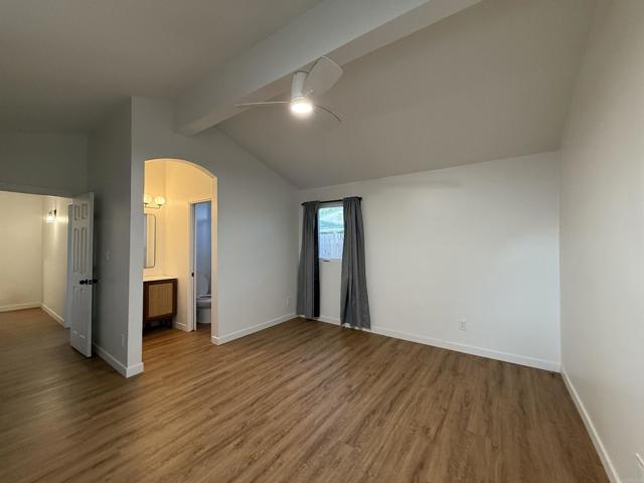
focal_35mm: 14
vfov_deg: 85.7
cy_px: 242
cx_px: 322
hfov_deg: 102.1
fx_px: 260
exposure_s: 1/120
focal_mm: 2.22
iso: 500
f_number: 2.2
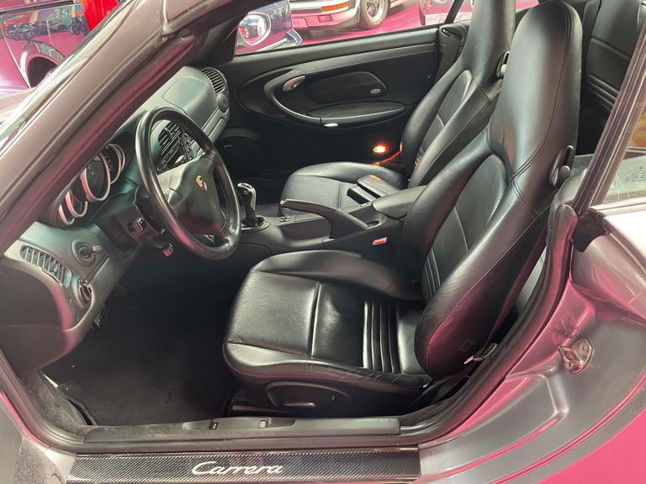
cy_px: 242
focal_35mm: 26
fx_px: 485
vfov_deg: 53.1
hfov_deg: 67.3
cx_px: 323
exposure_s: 1/54
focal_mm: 4.2
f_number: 1.6
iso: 500
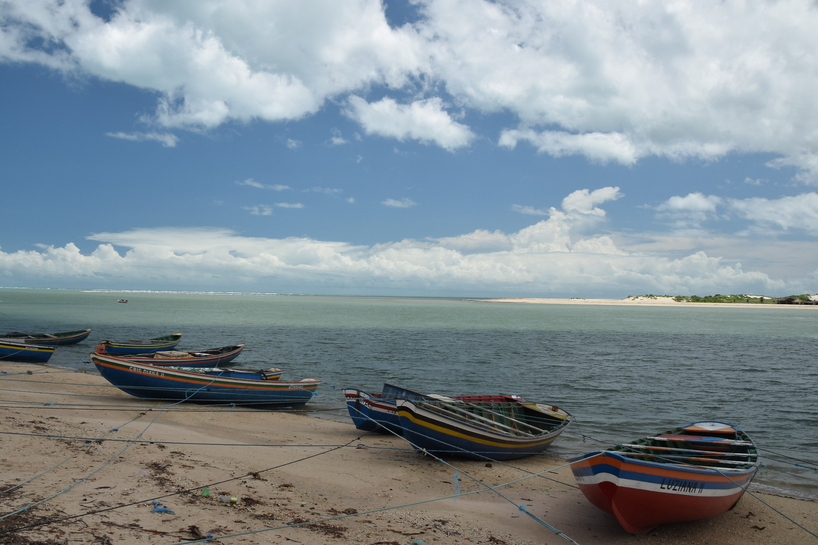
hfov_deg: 58.5
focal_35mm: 32
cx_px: 355
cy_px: 260
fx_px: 727
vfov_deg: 41.1
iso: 200
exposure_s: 1/125
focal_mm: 18
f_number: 16
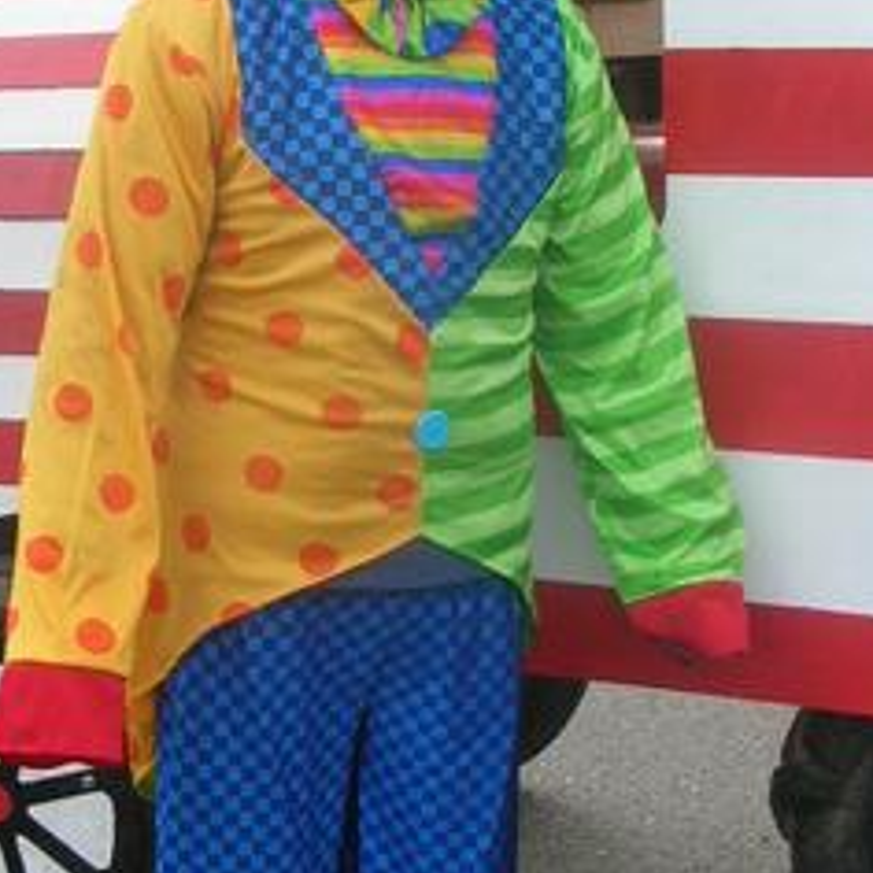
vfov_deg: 20.6
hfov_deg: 20.6
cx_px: 329
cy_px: 411
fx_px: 2397
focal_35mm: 84
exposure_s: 1/234
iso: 50
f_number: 2.8
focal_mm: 5.8
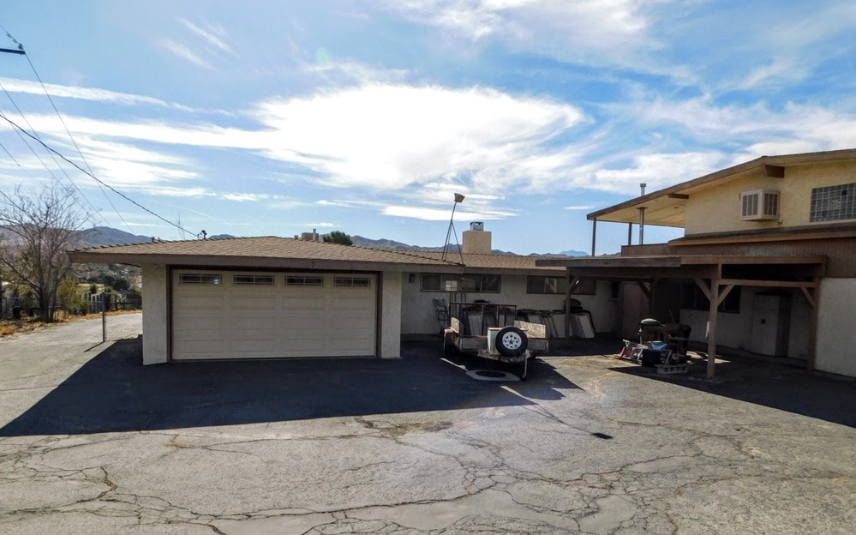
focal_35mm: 25
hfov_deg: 72.6
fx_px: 583
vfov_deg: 49.0
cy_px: 319
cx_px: 425
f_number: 6
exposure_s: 1/800
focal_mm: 4
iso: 125
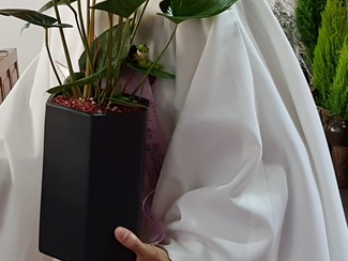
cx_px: -32
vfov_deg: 23.3
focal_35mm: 60
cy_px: -7
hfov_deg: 29.2
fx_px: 603
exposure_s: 1/60
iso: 200
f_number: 1.7
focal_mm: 4.3
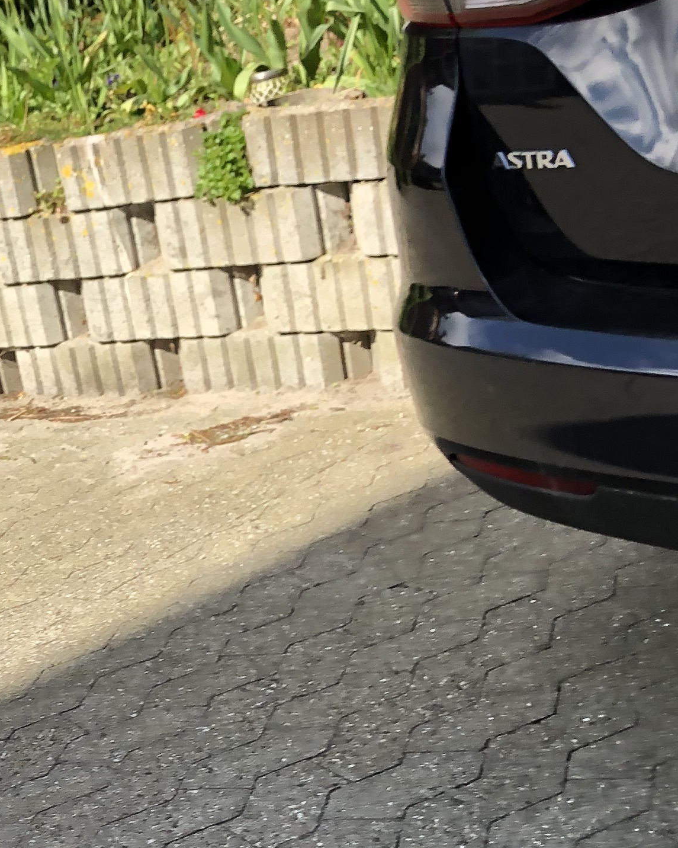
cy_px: 579
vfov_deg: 24.6
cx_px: -65
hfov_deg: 19.1
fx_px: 1931
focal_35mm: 77
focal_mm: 3.99
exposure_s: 1/348
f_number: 1.8
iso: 20
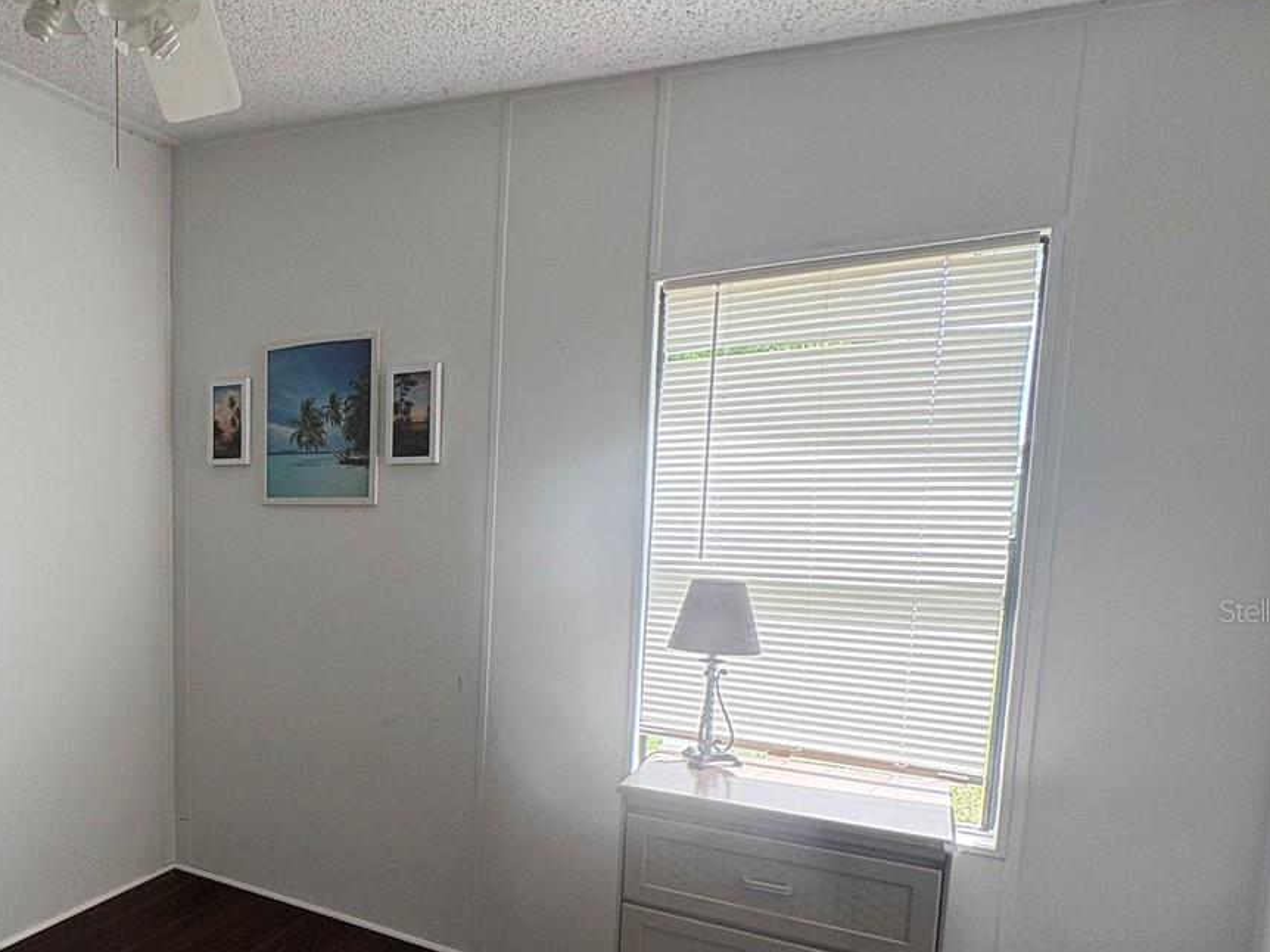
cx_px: 180
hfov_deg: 59.5
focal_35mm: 26
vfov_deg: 52.3
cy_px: 610
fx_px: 954
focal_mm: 2.22
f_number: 2.2
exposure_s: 1/99
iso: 100
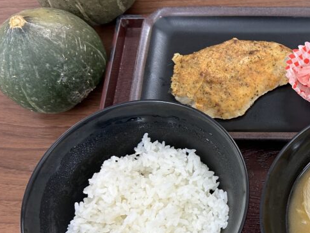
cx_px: 321
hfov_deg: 31.8
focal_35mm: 55
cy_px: 153
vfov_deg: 26.4
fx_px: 493
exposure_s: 1/100
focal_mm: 5.7
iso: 100
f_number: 1.5
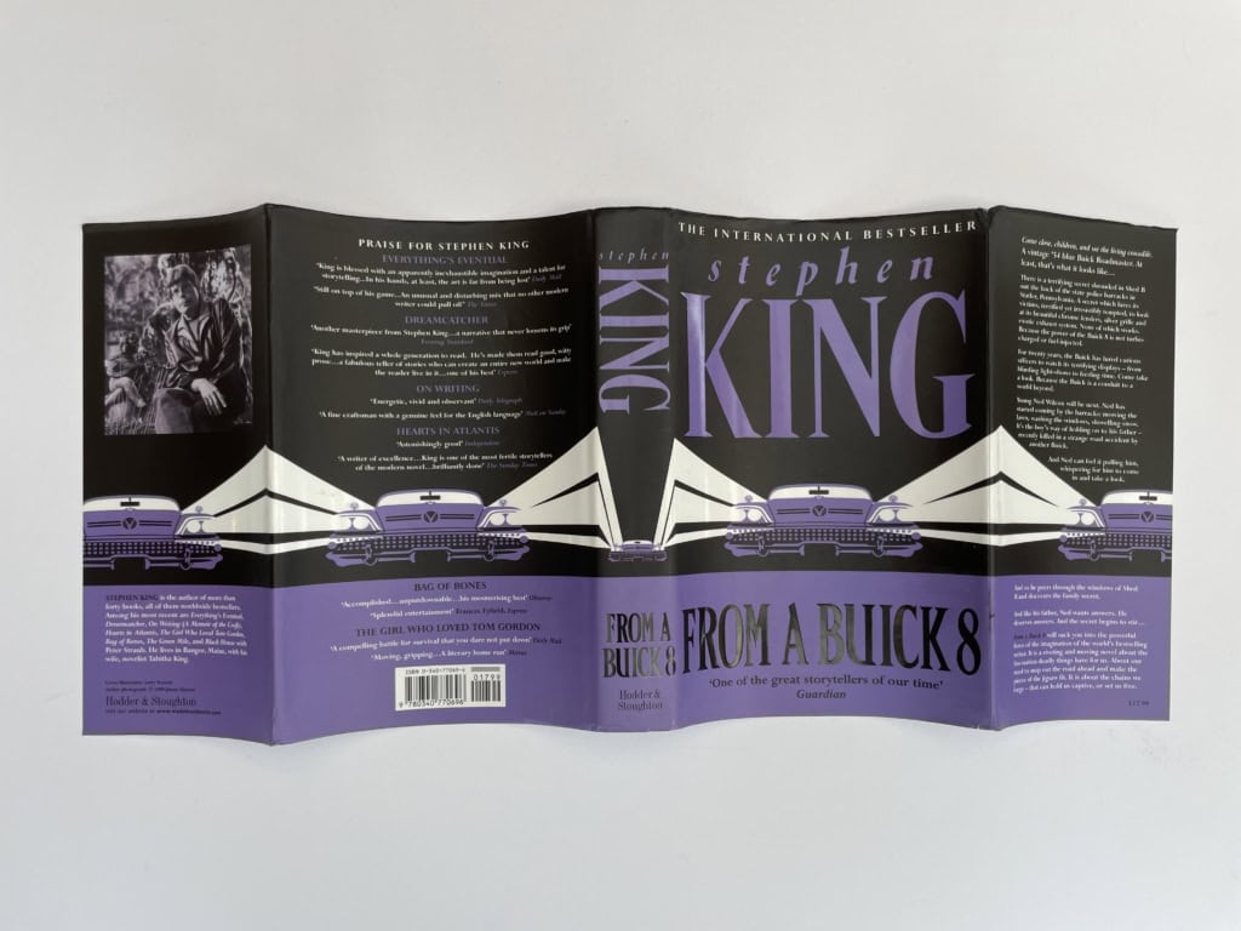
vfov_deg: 53.1
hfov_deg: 67.3
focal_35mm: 26
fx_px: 932
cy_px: 466
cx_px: 620
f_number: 1.6
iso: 32
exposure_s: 1/309
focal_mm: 4.2
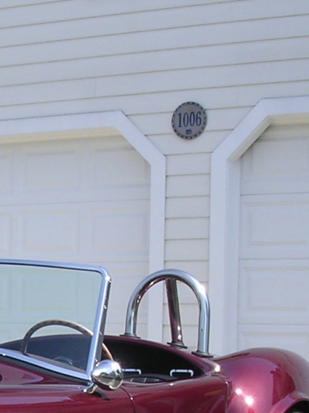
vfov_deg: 16.6
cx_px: -82
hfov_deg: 12.4
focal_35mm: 116
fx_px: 1381
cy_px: 404
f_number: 5.6
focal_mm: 5.8
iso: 100
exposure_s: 1/190
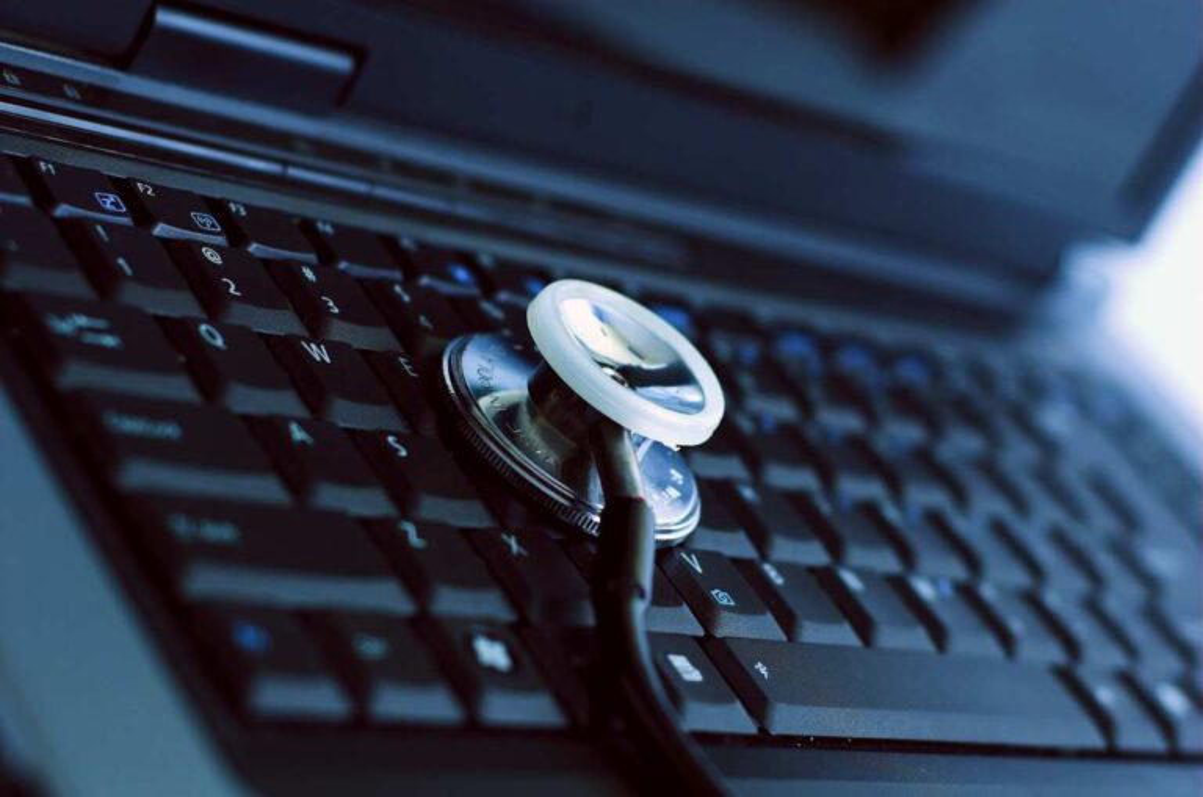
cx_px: 602
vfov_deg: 18.1
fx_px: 2502
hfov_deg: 27.0
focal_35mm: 75
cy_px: 398
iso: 200
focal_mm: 50
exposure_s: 1/200
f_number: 2.8
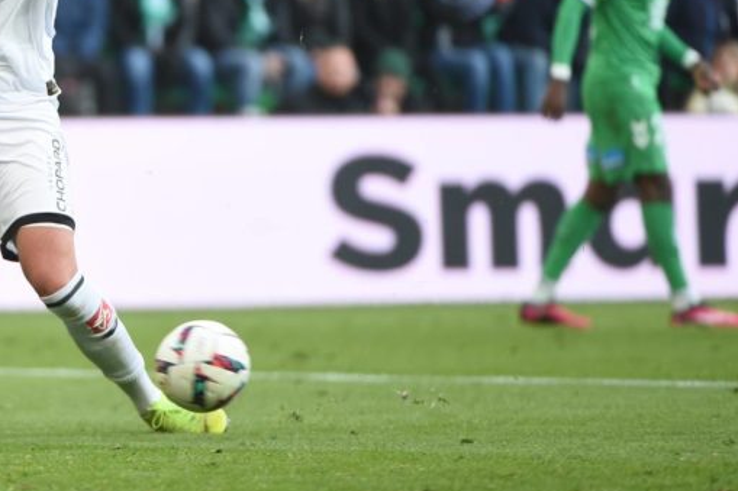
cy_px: 56
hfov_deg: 2.6
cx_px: -1
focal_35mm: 804
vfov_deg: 1.7
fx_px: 16476
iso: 1600
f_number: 4
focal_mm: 400
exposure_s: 1/1000
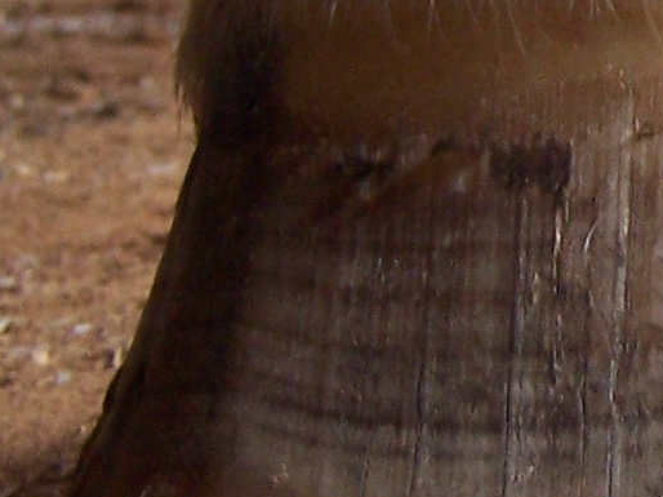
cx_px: 1062
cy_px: 183
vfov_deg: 10.0
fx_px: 2833
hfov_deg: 12.5
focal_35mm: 148
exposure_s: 1/15
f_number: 2.8
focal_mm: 6.3
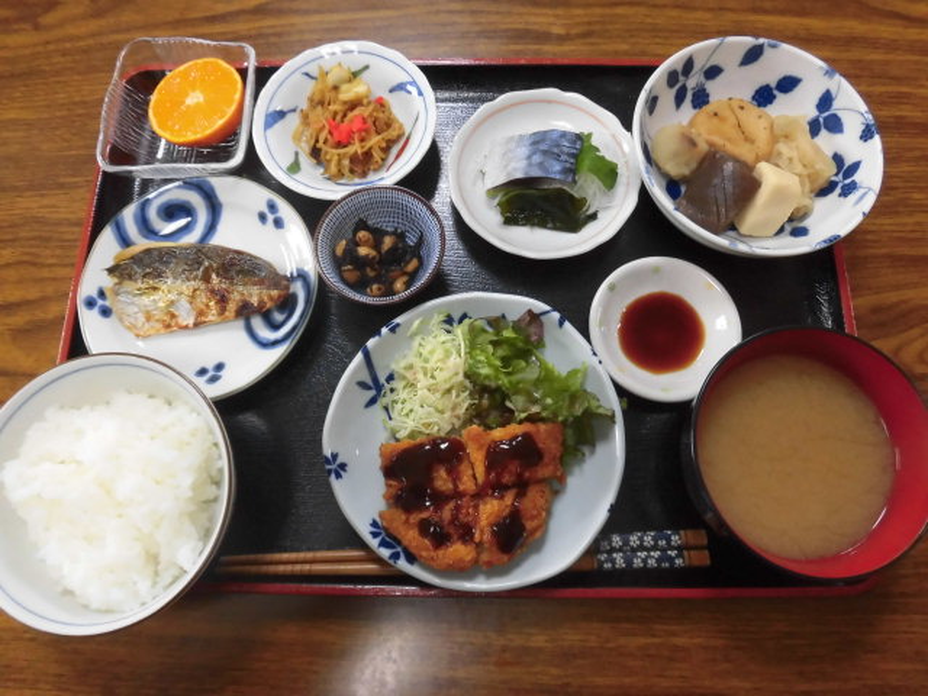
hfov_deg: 71.6
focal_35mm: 24
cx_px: 464
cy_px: 348
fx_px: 643
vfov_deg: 56.8
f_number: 3.1
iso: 250
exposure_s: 1/40
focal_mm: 4.3
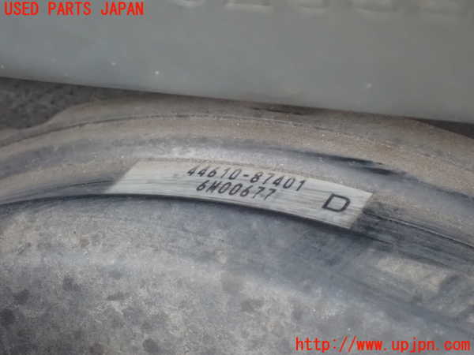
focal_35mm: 100
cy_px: 178
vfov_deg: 14.8
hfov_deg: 19.6
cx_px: 237
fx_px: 1369
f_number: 4.9
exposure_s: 1/50
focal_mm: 18
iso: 1600
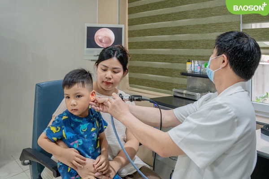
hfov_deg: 56.6
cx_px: 134
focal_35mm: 33
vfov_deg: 39.4
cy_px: 90
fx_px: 250
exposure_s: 1/100
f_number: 2.8
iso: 1250
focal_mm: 22.3
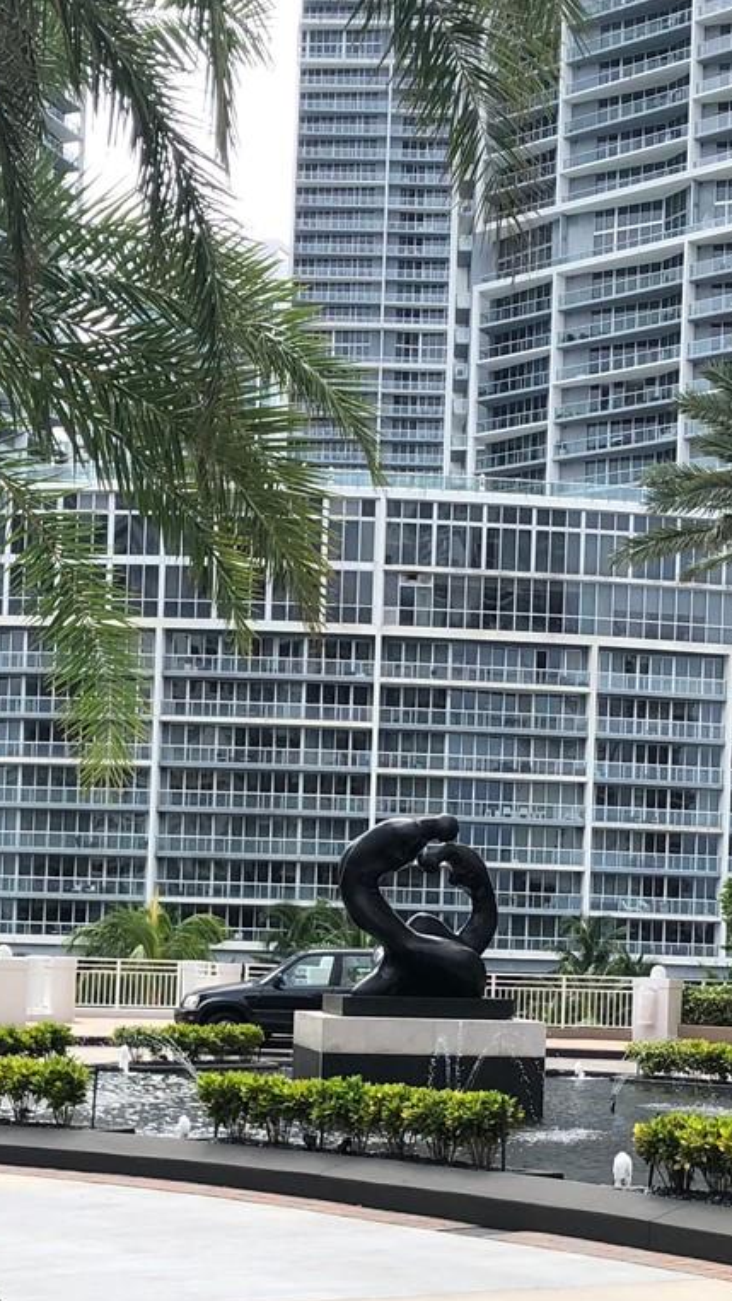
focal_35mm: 64
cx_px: 498
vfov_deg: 32.4
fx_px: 2209
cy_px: 912
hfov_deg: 18.7
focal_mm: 4
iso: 20
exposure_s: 1/796
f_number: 1.8
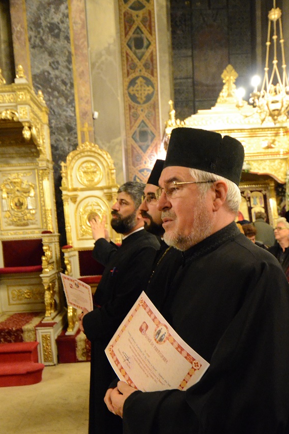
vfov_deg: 58.0
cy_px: 285
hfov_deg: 41.5
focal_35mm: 32
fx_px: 382
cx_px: 151
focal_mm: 15
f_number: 4
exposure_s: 1/25
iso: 5000
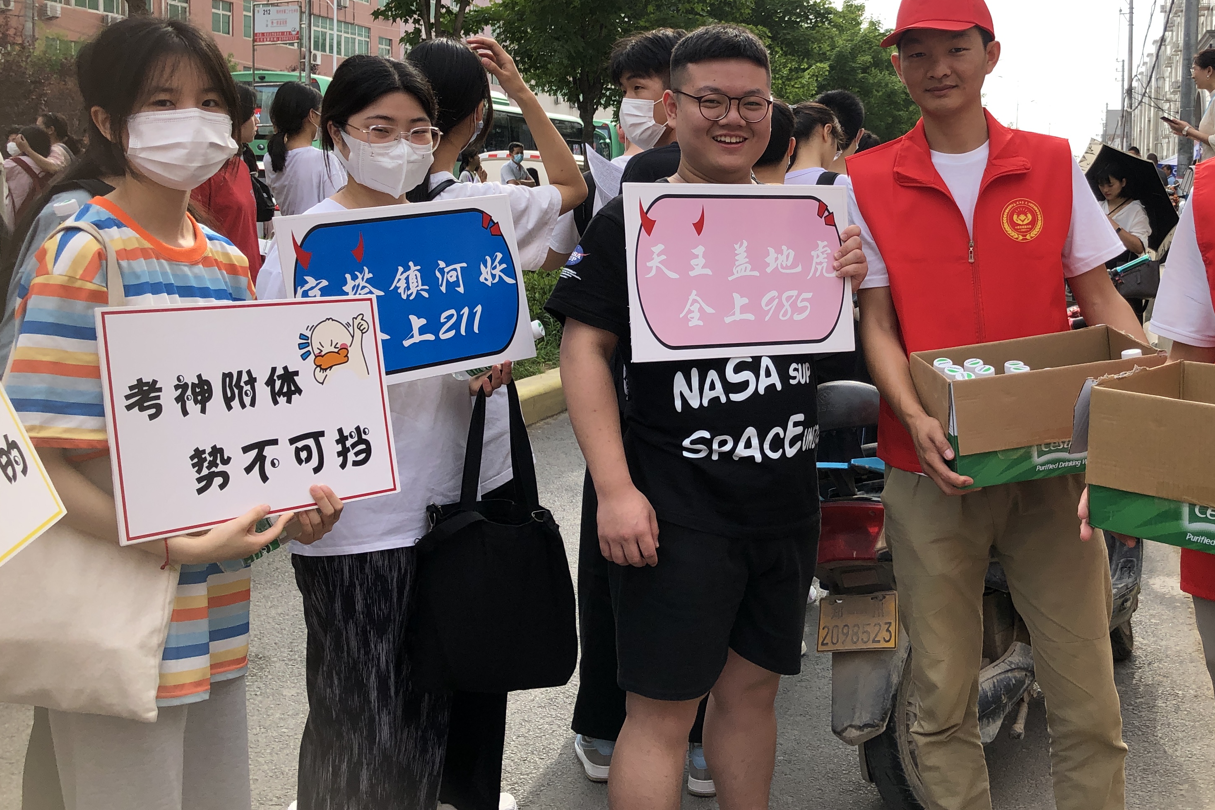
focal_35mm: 40
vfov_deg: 33.2
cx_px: 793
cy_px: 284
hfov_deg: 47.8
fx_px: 1350
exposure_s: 1/685
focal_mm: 4
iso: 20
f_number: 1.8
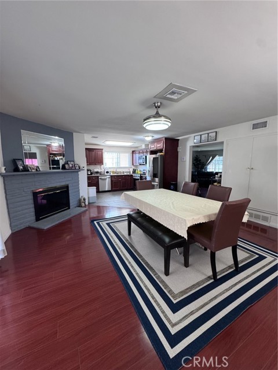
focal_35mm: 14
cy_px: 185
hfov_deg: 85.7
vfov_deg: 102.1
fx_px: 150
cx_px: 139
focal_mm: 2.22
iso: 250
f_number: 2.2
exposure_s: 1/120
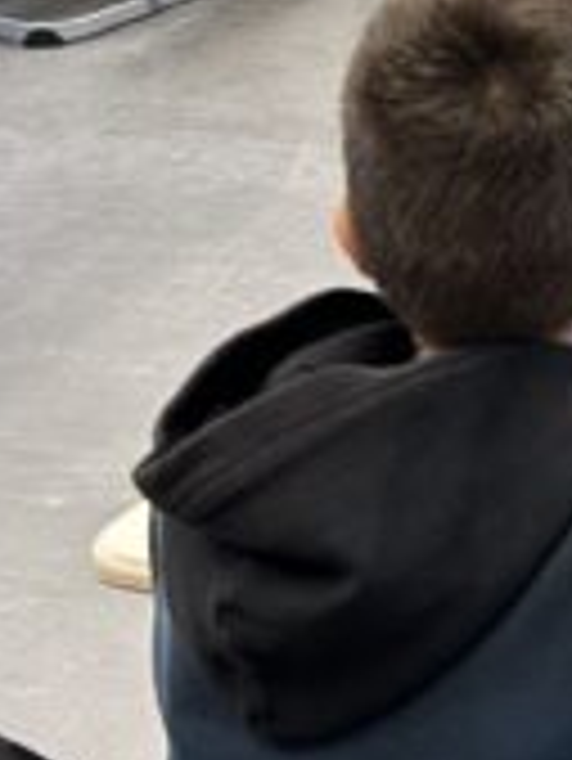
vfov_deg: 15.0
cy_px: -508
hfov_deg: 11.3
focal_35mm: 118
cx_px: 1180
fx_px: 2597
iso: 160
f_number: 1.5
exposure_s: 1/50
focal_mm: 5.7
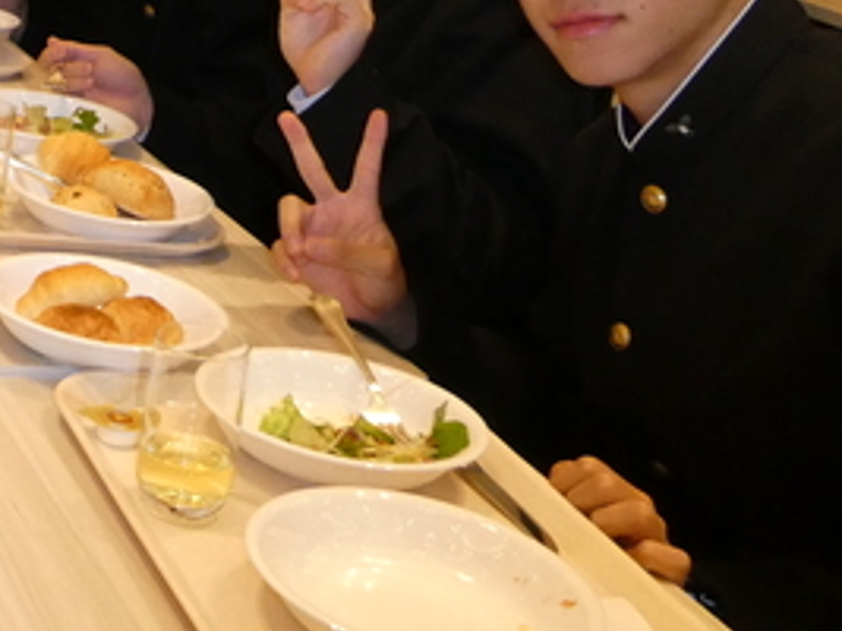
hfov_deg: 22.8
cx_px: -369
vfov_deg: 20.1
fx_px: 1751
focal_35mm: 72
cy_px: 82
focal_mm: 4.3
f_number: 3.3
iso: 400
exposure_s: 1/60
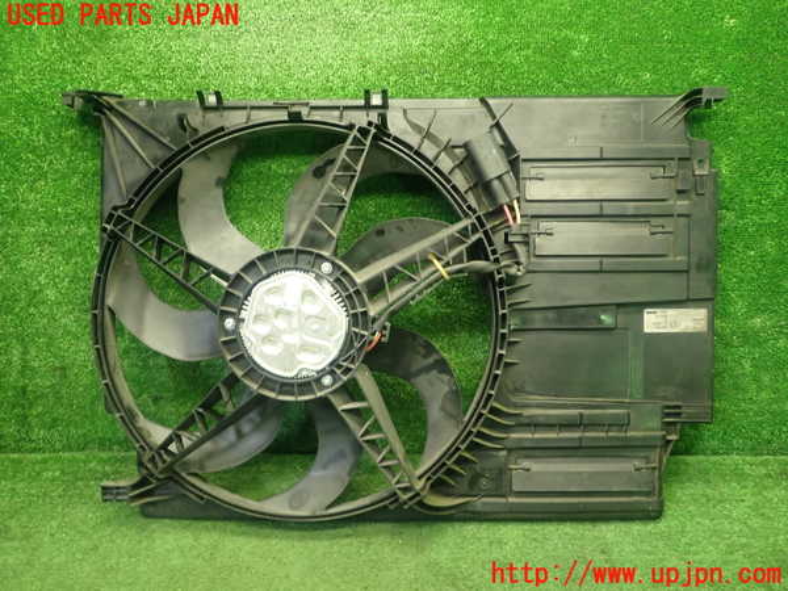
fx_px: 683
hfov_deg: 60.0
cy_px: 296
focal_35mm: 30
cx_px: 394
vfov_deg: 46.8
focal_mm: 5.4
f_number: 2.3
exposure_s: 1/30
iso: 320
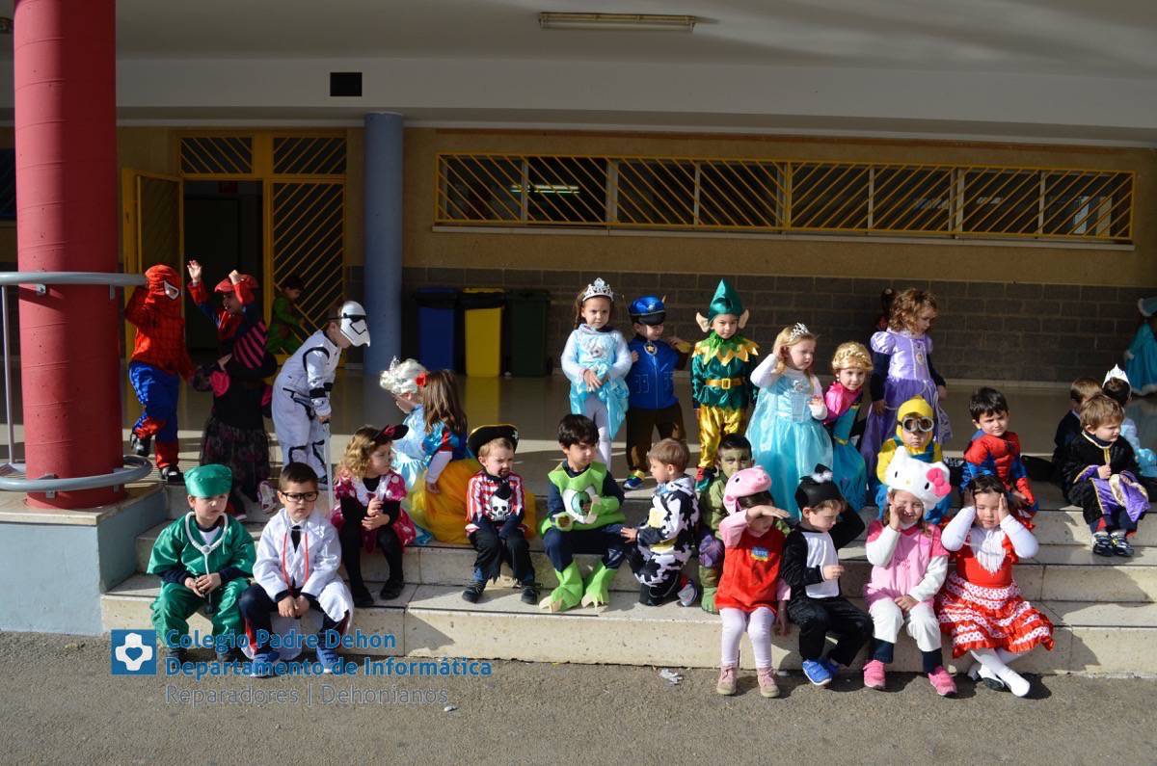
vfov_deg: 43.4
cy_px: 383
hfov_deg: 62.0
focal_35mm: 30
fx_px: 962
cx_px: 578
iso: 100
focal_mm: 20
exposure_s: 1/320
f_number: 9
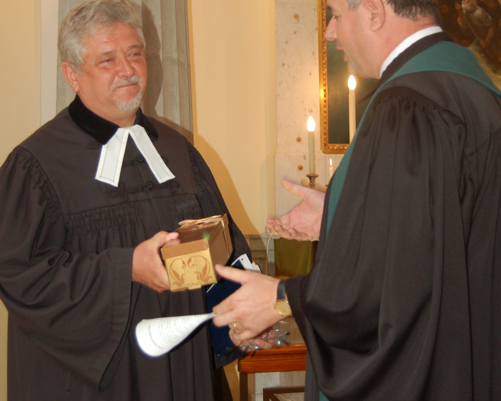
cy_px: 179
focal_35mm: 66
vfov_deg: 23.2
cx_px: 251
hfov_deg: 28.8
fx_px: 974
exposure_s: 1/60
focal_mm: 31
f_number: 4.5
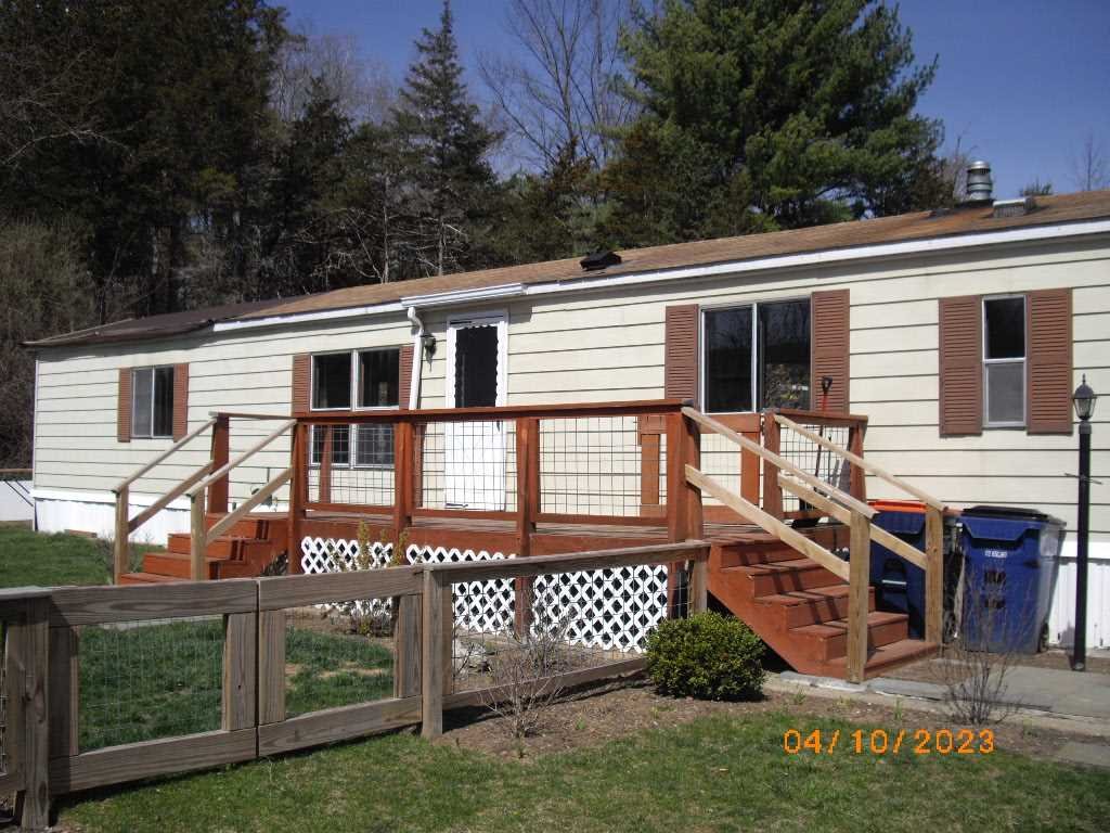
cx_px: 555
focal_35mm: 38
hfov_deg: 49.0
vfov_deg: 37.7
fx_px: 1219
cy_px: 416
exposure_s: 1/200
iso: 64
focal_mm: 7.9
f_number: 8
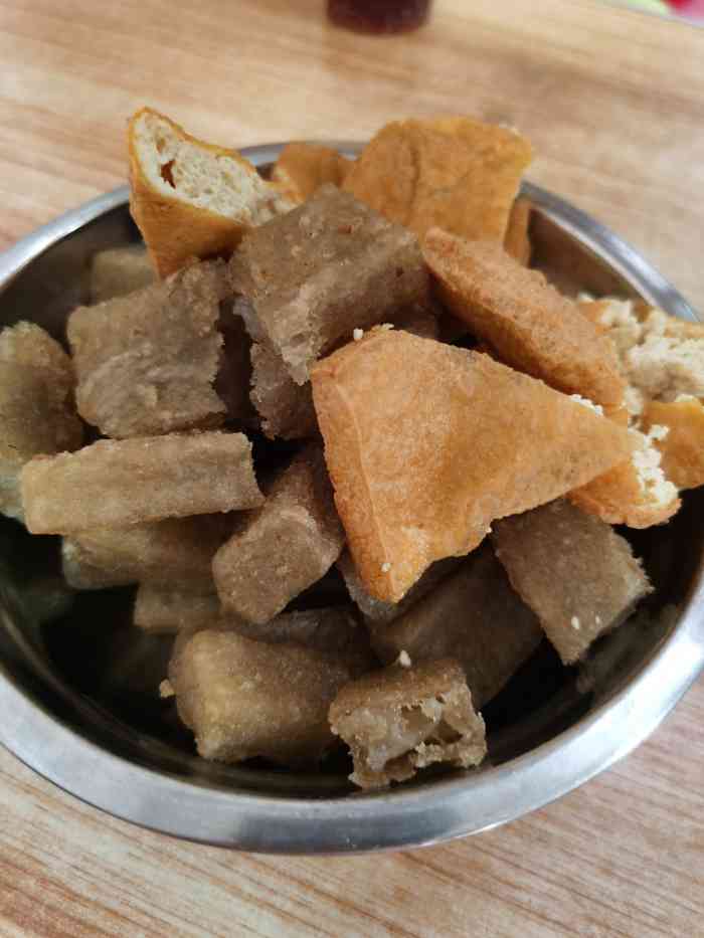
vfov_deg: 65.3
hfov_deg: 51.4
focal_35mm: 27
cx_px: 352
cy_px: 469
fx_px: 732
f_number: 1.6
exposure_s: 1/50
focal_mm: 5.56
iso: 125
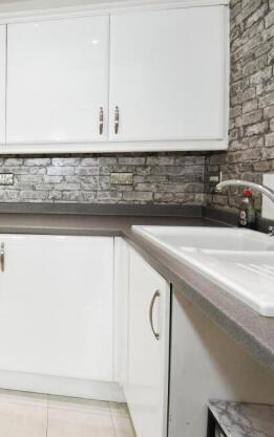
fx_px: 286
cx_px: -1
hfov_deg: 43.7
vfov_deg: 74.8
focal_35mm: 24
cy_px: 220
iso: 800
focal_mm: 10
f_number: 7.1
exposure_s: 1/60
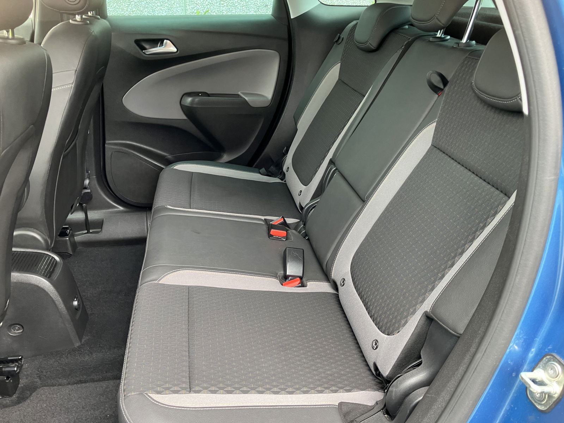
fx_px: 456
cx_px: 282
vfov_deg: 49.7
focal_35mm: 28
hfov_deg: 63.4
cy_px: 212
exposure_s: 1/60
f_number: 1.8
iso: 100
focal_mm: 3.99
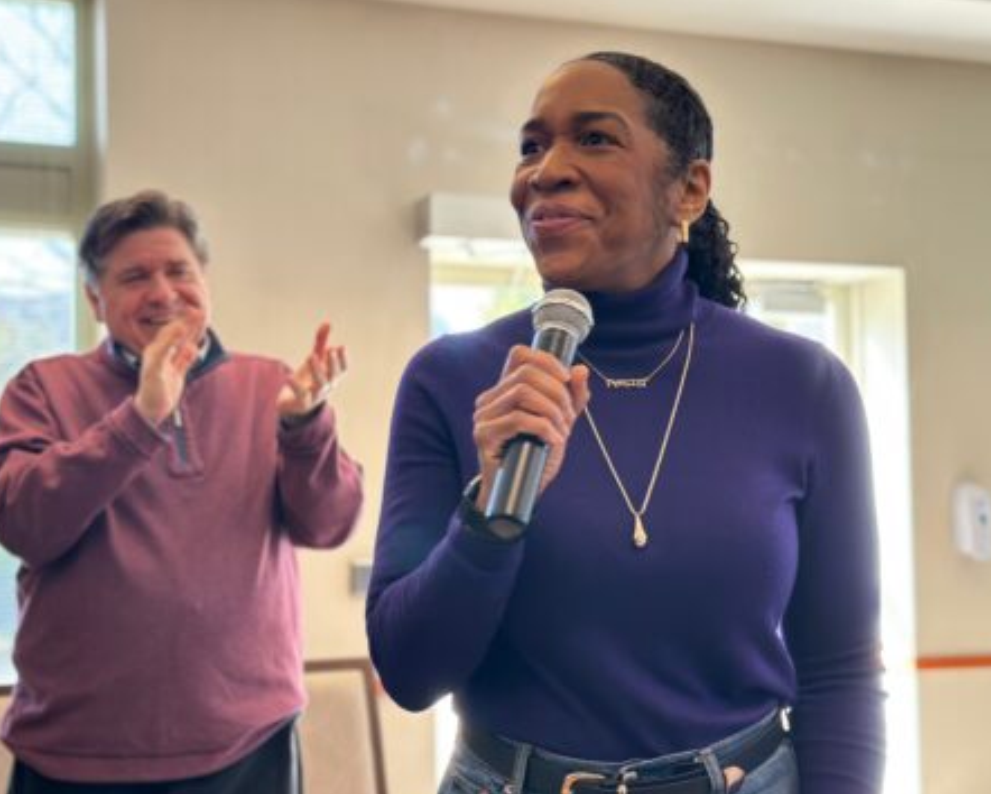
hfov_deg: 35.3
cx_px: 460
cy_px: 407
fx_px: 1555
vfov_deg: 28.6
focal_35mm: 53
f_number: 1.78
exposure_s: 1/120
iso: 125
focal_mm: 6.86
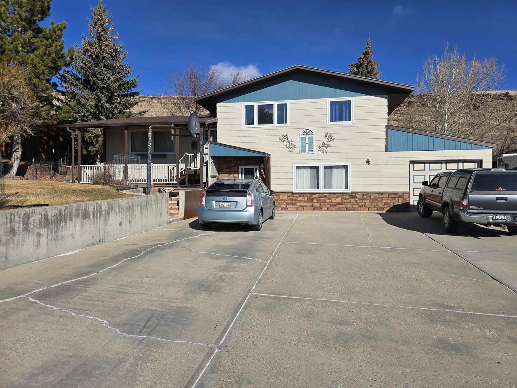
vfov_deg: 58.9
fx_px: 344
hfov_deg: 73.9
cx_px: 258
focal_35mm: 23
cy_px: 194
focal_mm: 6.3
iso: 12
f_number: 1.7
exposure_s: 1/1395
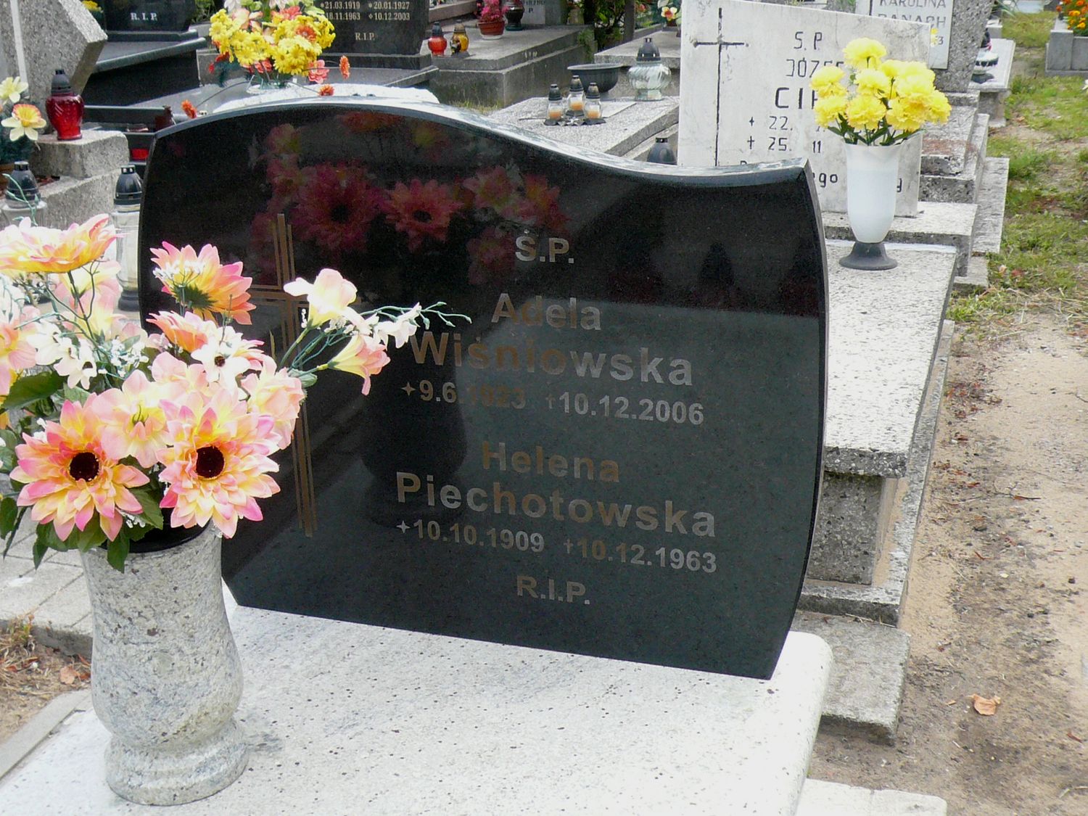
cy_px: 408
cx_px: 544
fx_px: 1414
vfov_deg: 32.2
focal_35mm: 45
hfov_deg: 42.1
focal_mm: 4.9
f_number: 2.9
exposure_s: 1/250
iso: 100
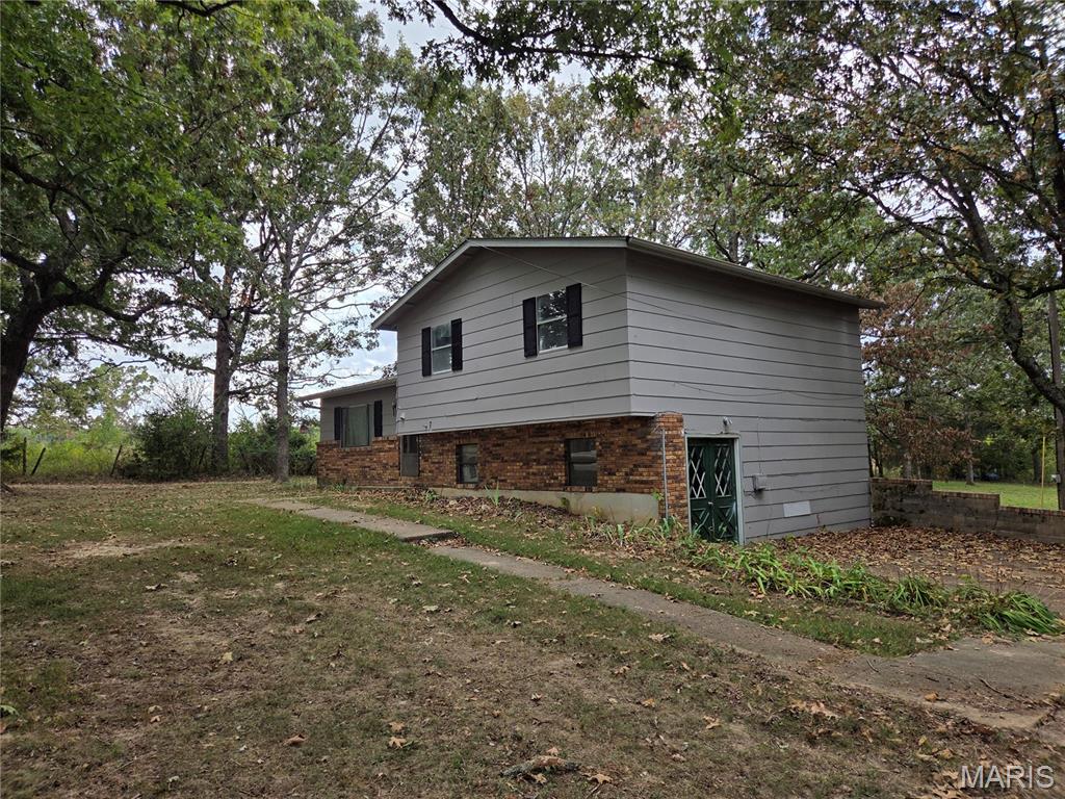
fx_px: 708
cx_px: 532
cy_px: 400
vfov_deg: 58.9
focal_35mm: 23
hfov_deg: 73.9
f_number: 1.8
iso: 80
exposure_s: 1/2122
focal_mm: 5.4
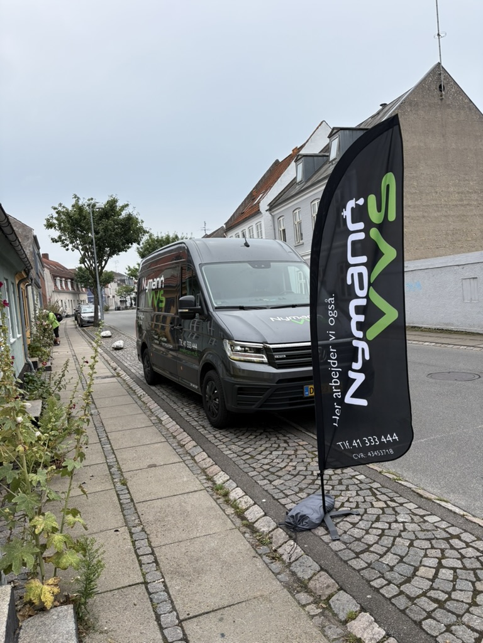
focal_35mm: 26
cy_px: 322
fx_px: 484
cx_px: 242
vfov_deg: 67.3
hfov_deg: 53.1
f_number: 1.6
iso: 50
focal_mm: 5.96
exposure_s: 1/2208
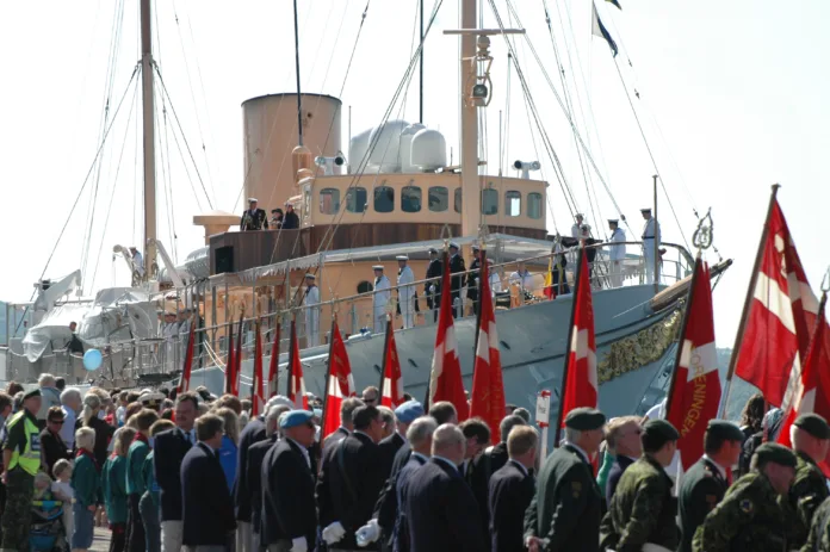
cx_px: 415
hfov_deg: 8.3
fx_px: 5702
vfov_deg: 5.5
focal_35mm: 248
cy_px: 276
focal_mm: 165
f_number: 9
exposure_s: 1/1000
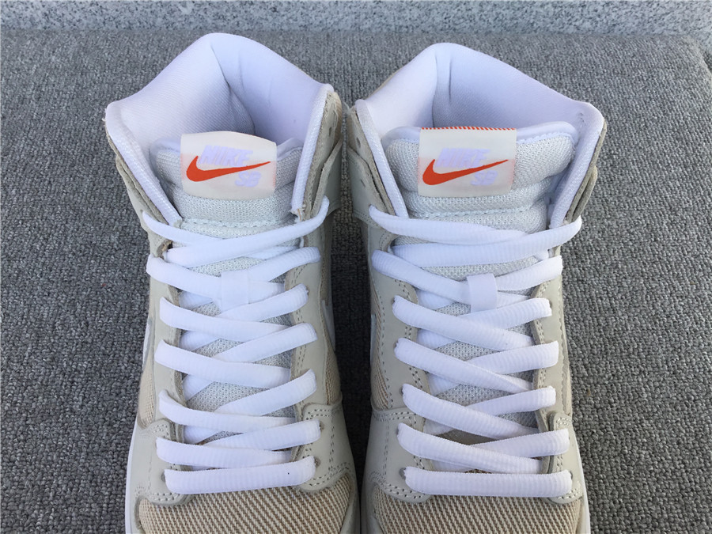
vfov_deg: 45.4
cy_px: 267
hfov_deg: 58.4
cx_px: 356
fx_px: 638
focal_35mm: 31
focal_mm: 3.3
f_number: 2.4
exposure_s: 1/574
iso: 25
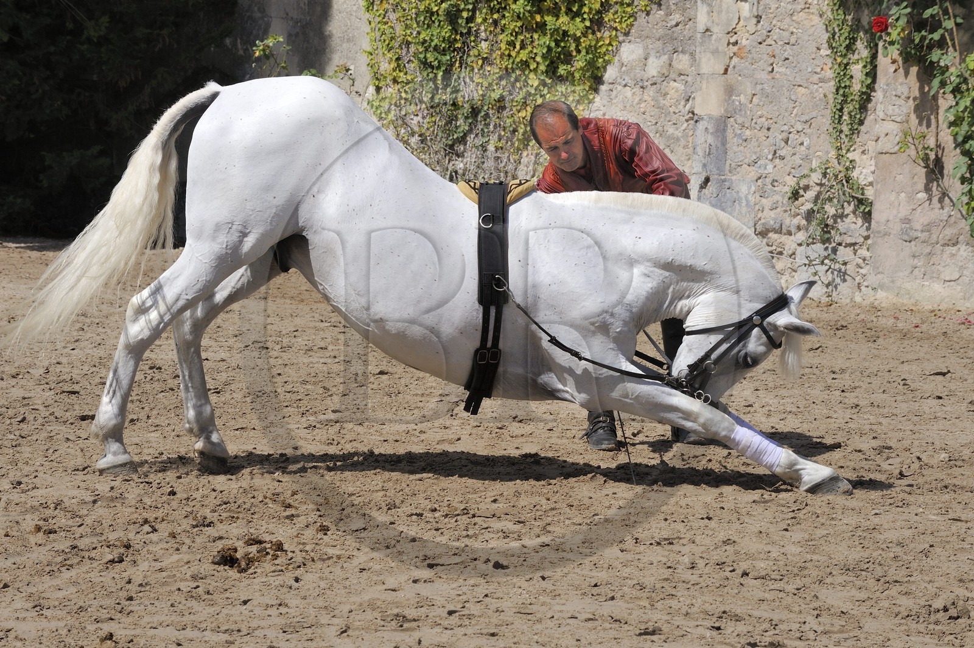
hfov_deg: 11.8
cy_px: 324
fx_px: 4731
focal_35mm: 175
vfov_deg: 7.8
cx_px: 487
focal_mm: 175
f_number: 16
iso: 400
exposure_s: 1/500
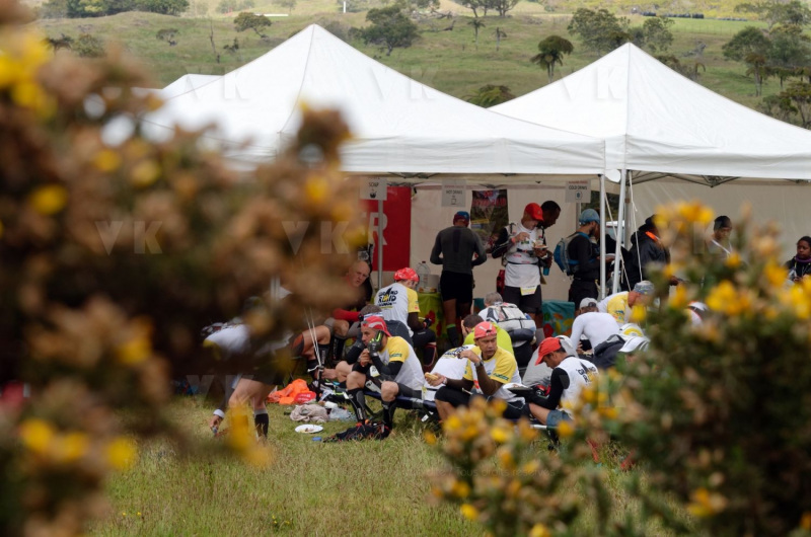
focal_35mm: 153
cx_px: 406
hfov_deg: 13.4
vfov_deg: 8.9
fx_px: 3440
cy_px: 268
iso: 250
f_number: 8
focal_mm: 102
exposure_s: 1/320
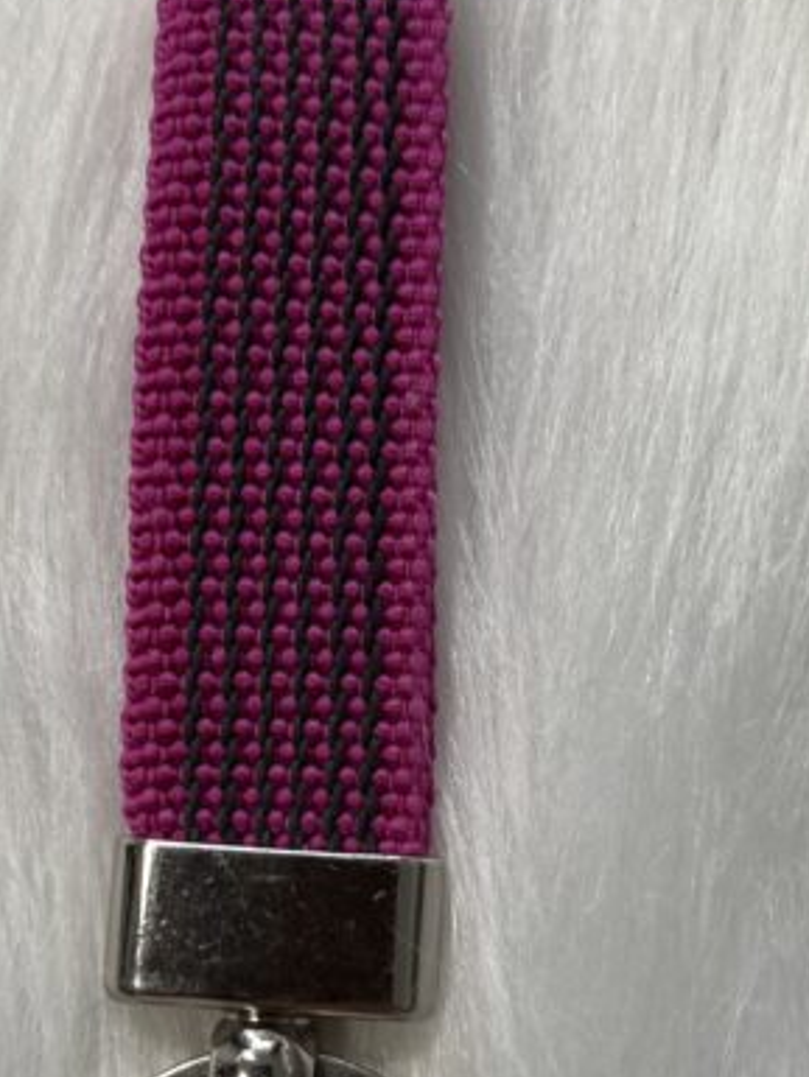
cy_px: 674
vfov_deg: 35.3
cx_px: 389
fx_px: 1682
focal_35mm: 54
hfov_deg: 27.0
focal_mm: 5.1
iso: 40
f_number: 1.6
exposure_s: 1/167
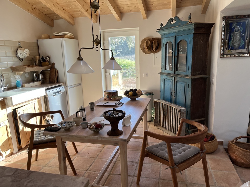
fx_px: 188
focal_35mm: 26
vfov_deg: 53.1
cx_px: 125
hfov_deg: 67.3
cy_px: 94
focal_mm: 5.1
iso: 80
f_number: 1.6
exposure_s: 1/121
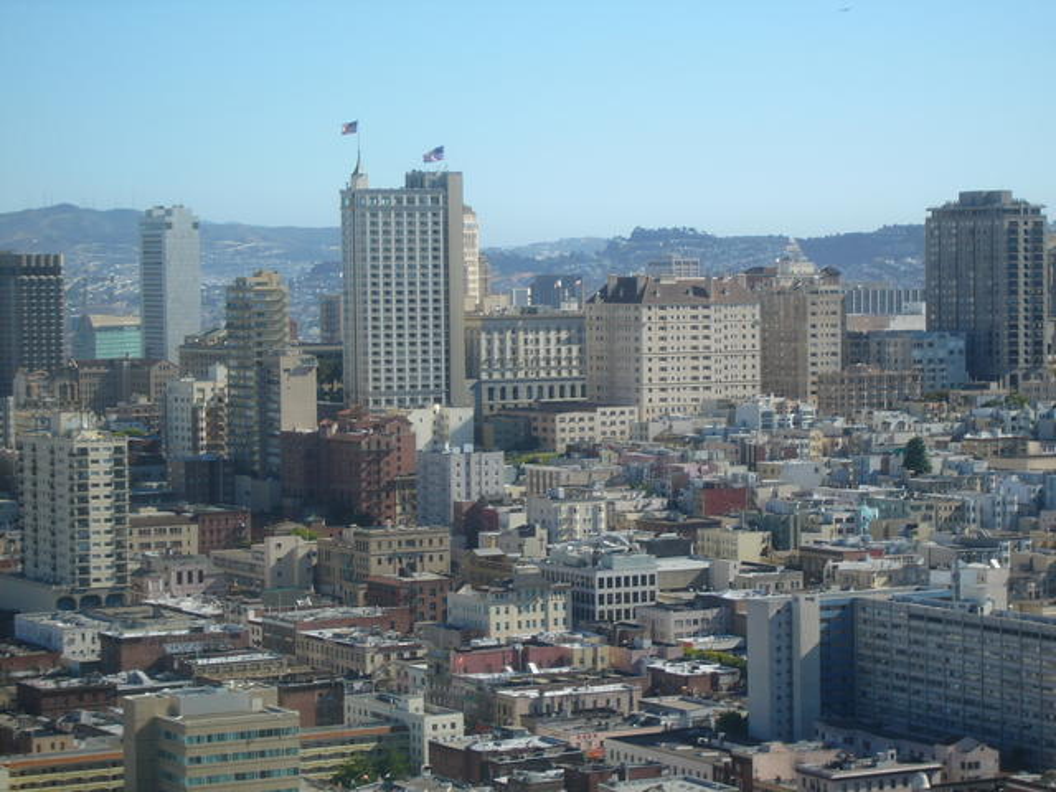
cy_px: 396
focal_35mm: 105
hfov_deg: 18.7
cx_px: 528
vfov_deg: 14.1
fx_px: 3203
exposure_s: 1/250
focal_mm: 17.4
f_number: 4.9
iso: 50
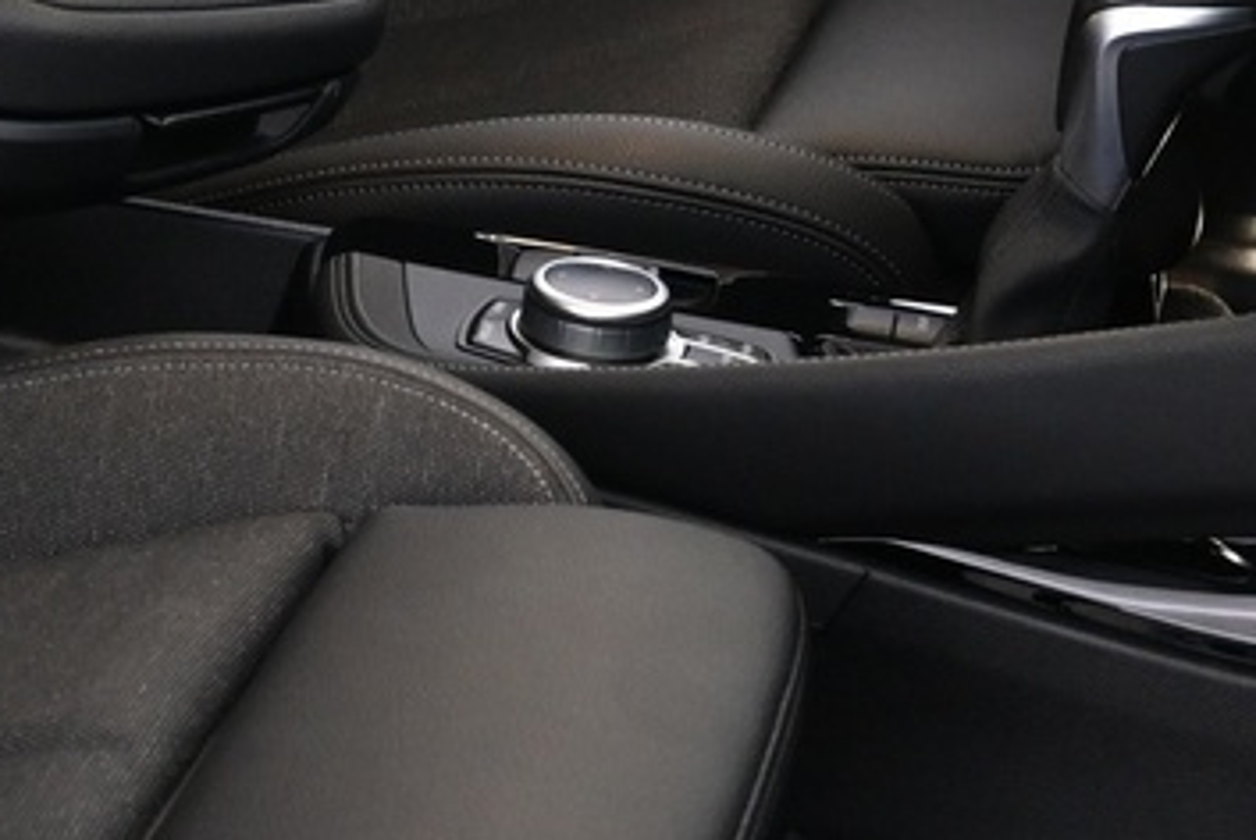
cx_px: 381
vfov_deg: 12.1
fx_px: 3841
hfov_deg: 18.5
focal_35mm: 110
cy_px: -224
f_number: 3.5
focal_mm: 16
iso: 1250
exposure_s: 1/25
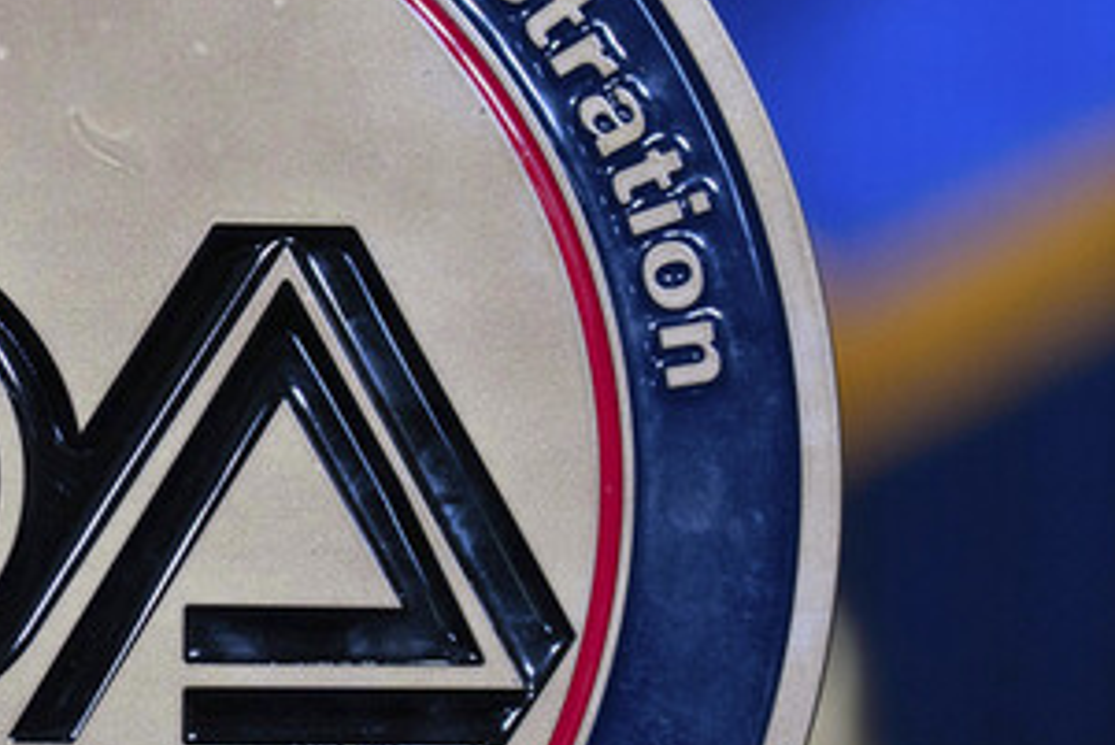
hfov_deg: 3.9
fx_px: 16484
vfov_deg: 2.6
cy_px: 486
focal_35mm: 532
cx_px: -137
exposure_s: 1/500
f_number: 2.8
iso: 1250
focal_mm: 200
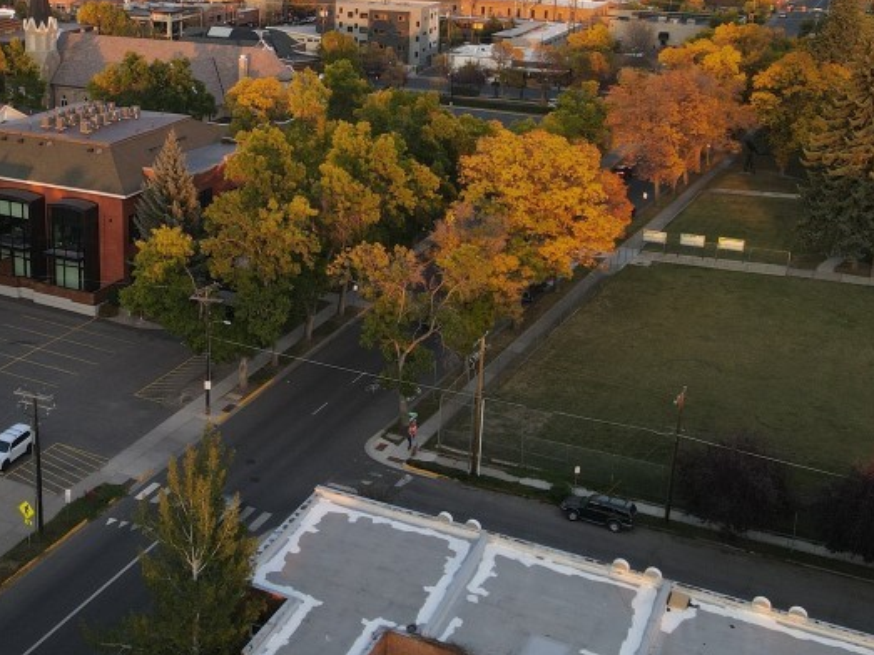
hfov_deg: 39.2
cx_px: 207
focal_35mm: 47
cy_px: 202
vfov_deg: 30.6
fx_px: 1186
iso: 210
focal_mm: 4.5
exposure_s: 1/15
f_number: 2.8
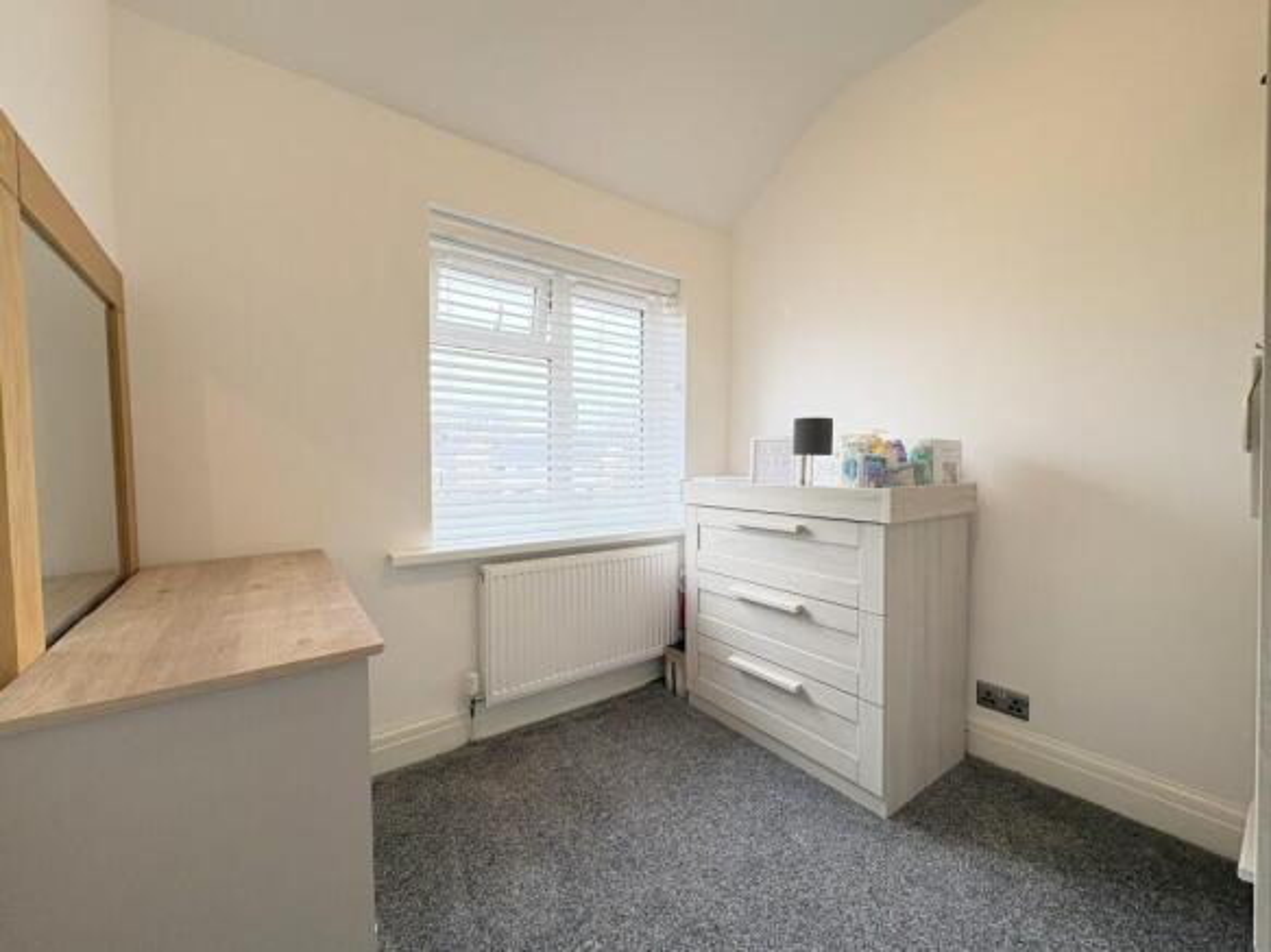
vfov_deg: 85.7
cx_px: 636
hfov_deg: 102.1
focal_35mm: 14
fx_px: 514
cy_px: 476
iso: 250
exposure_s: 1/100
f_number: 2.2
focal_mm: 2.22
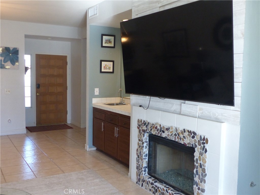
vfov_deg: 40.7
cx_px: 130
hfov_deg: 52.6
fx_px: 263
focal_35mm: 35
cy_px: 98
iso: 400
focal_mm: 6.3
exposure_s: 1/60
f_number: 2.8
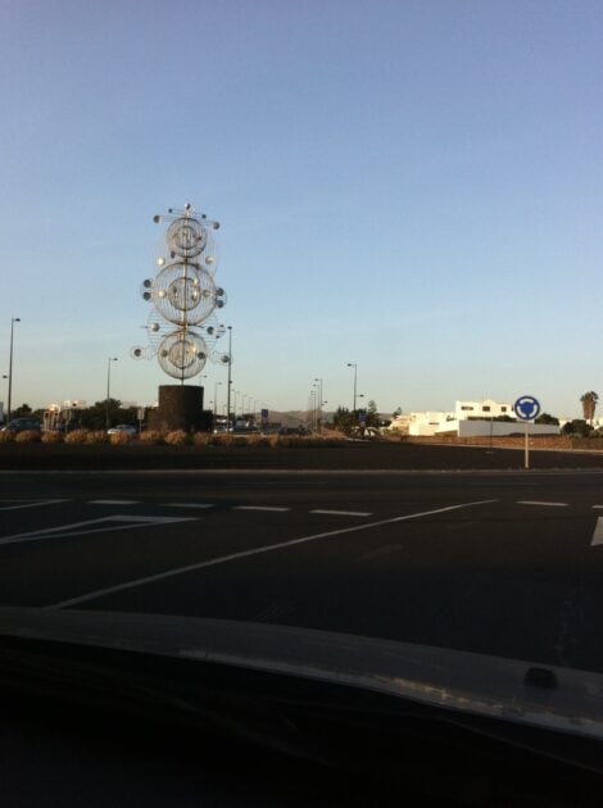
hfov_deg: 40.6
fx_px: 816
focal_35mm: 35
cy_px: 404
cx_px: 302
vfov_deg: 52.7
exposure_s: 1/464
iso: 80
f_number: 2.8
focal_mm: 3.85
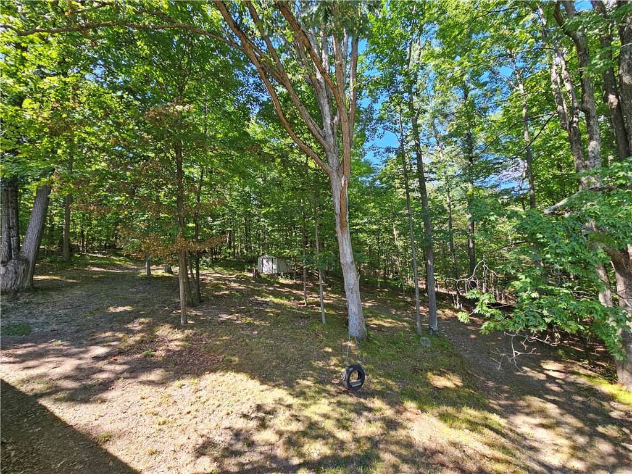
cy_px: 237
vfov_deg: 89.9
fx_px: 237
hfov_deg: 106.2
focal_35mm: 13
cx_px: 316
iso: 50
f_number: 2.2
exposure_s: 1/131
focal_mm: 2.2
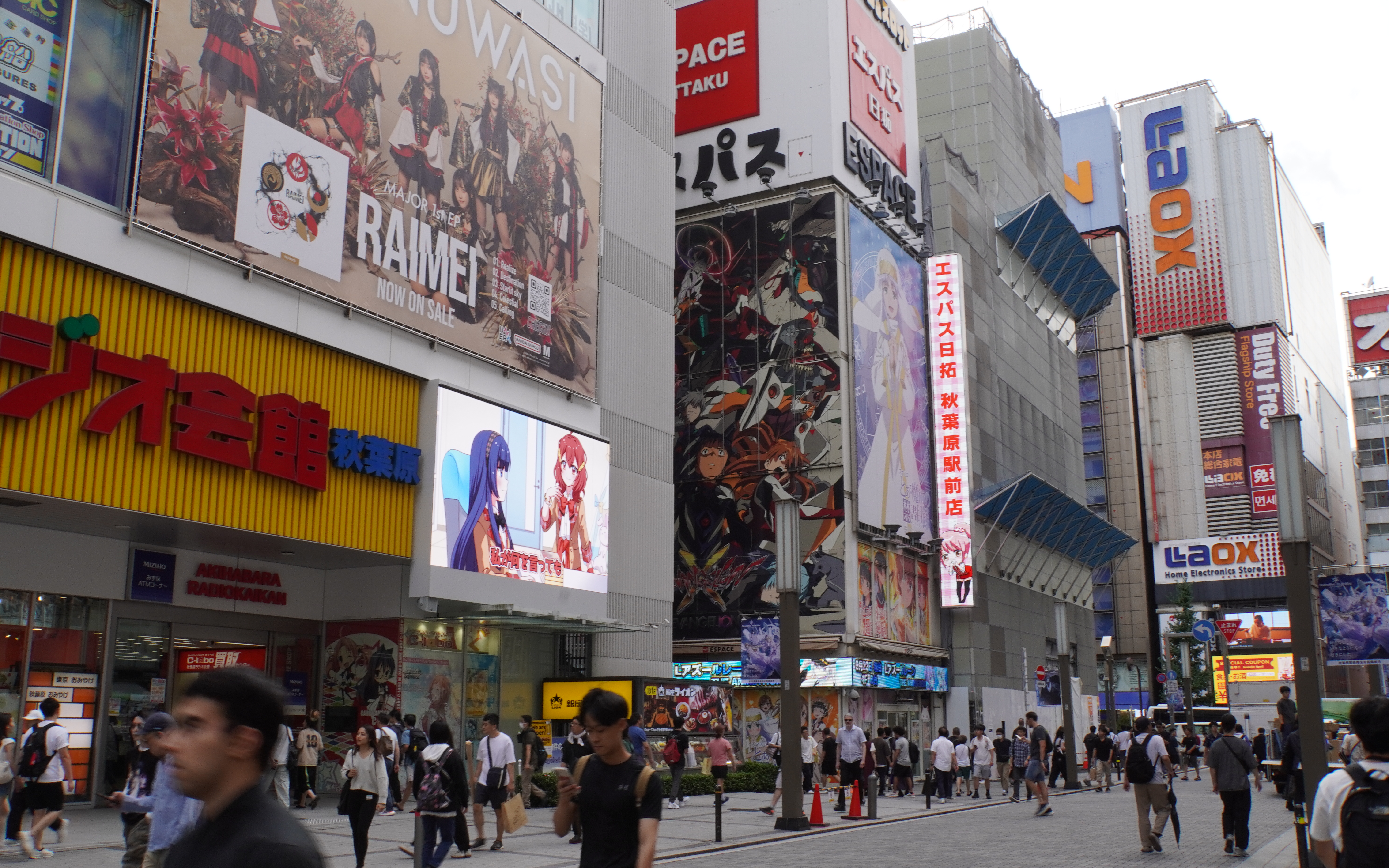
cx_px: 698
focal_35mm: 33
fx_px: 1231
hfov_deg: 58.9
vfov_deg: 38.8
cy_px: 442
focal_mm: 21
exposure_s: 1/40
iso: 250
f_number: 20
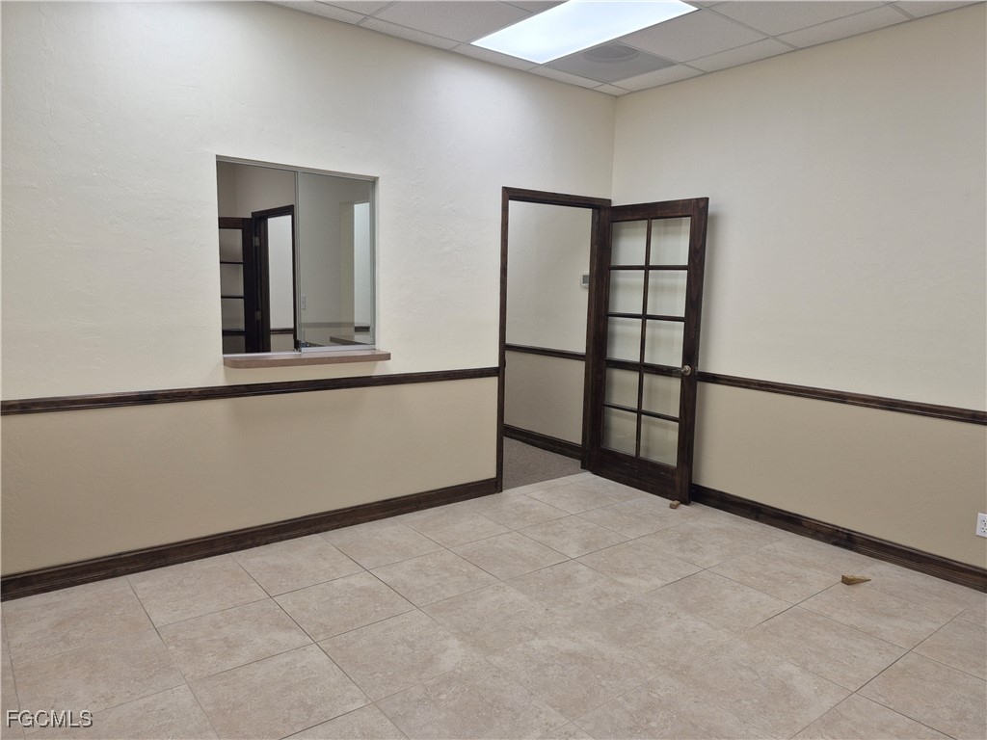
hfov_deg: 73.9
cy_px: 370
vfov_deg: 58.9
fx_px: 656
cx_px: 494
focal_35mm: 23
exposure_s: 1/120
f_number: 1.8
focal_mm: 5.4
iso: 50
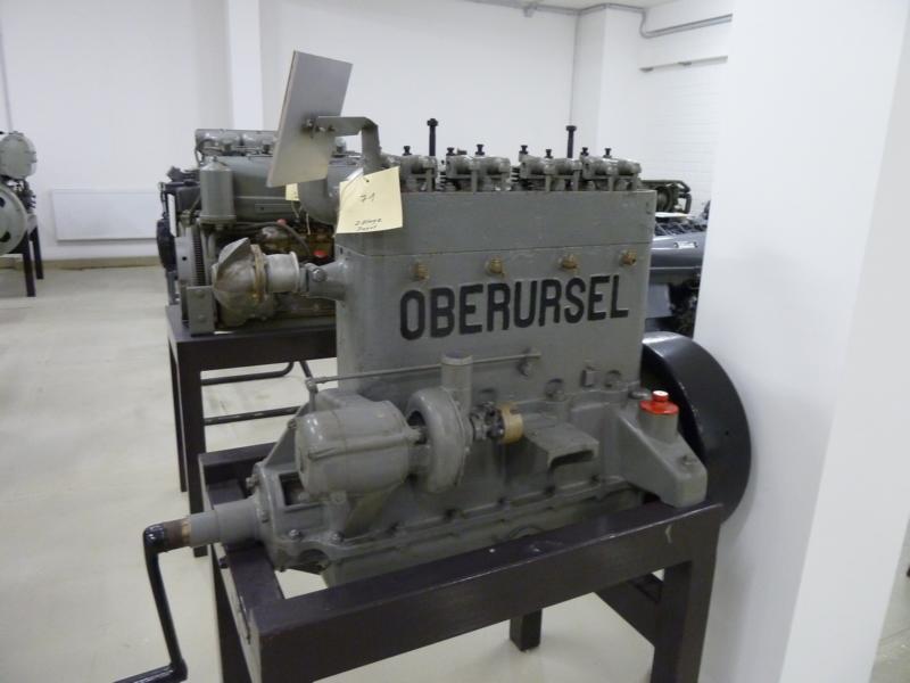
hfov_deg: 69.4
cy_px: 342
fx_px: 657
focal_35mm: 25
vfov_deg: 54.9
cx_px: 455
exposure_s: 1/20
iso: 400
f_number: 3.3
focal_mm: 4.1
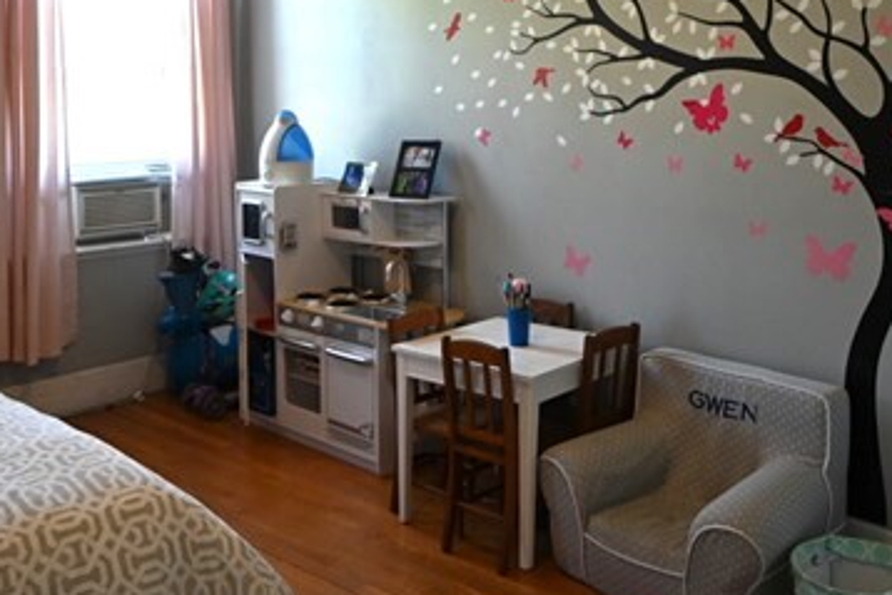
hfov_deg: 48.4
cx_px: 463
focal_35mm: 40
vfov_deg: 32.5
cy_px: 119
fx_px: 991
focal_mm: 14
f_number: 2.8
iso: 900
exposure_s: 1/125
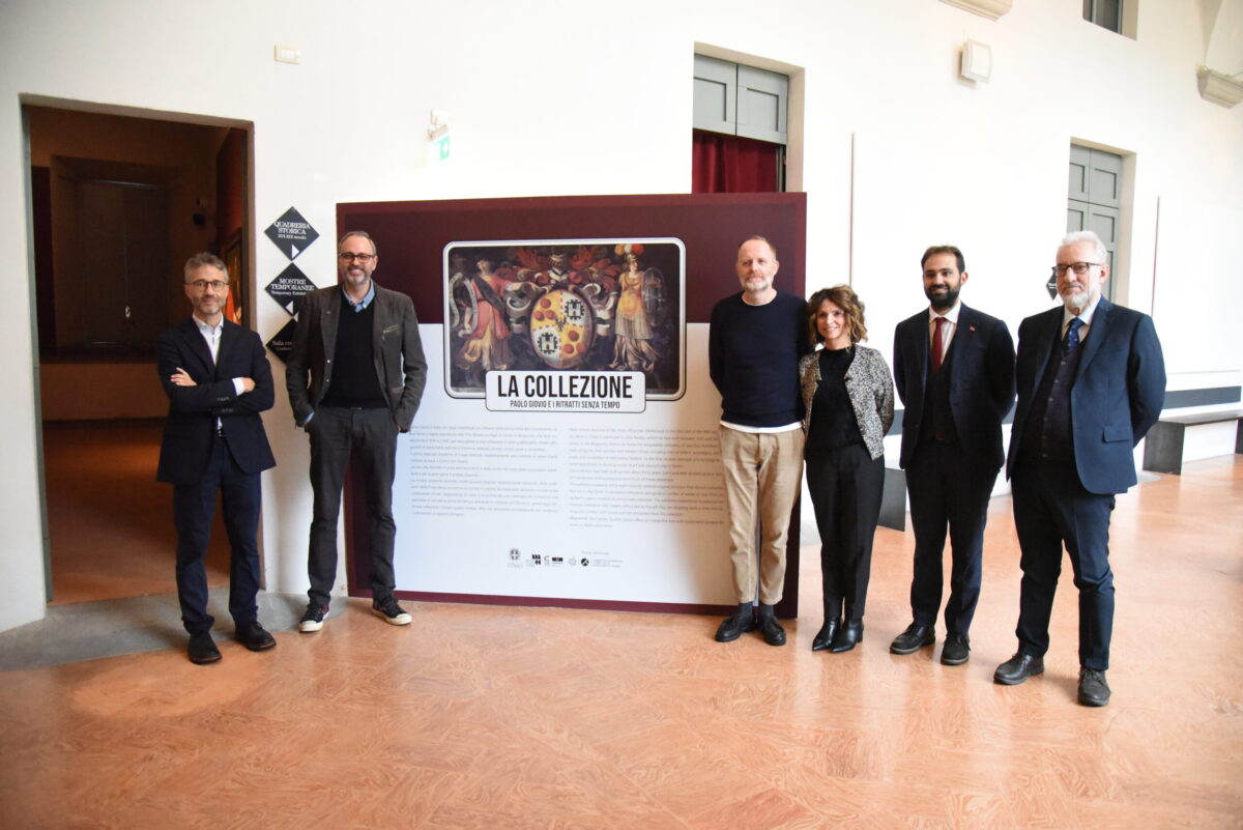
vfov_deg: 53.2
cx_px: 622
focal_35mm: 24
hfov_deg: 73.7
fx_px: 829
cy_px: 415
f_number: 4
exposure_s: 1/400
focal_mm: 24
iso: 12800
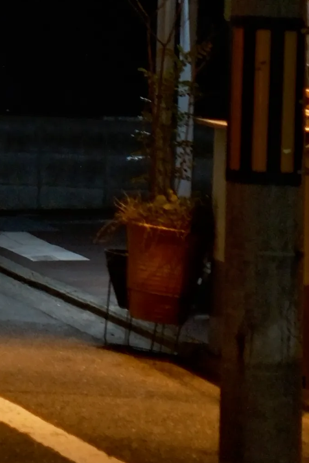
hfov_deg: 4.0
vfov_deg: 5.9
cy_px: -462
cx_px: -281
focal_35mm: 341
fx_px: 4389
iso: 800
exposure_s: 1/60
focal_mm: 36.8
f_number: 2.8
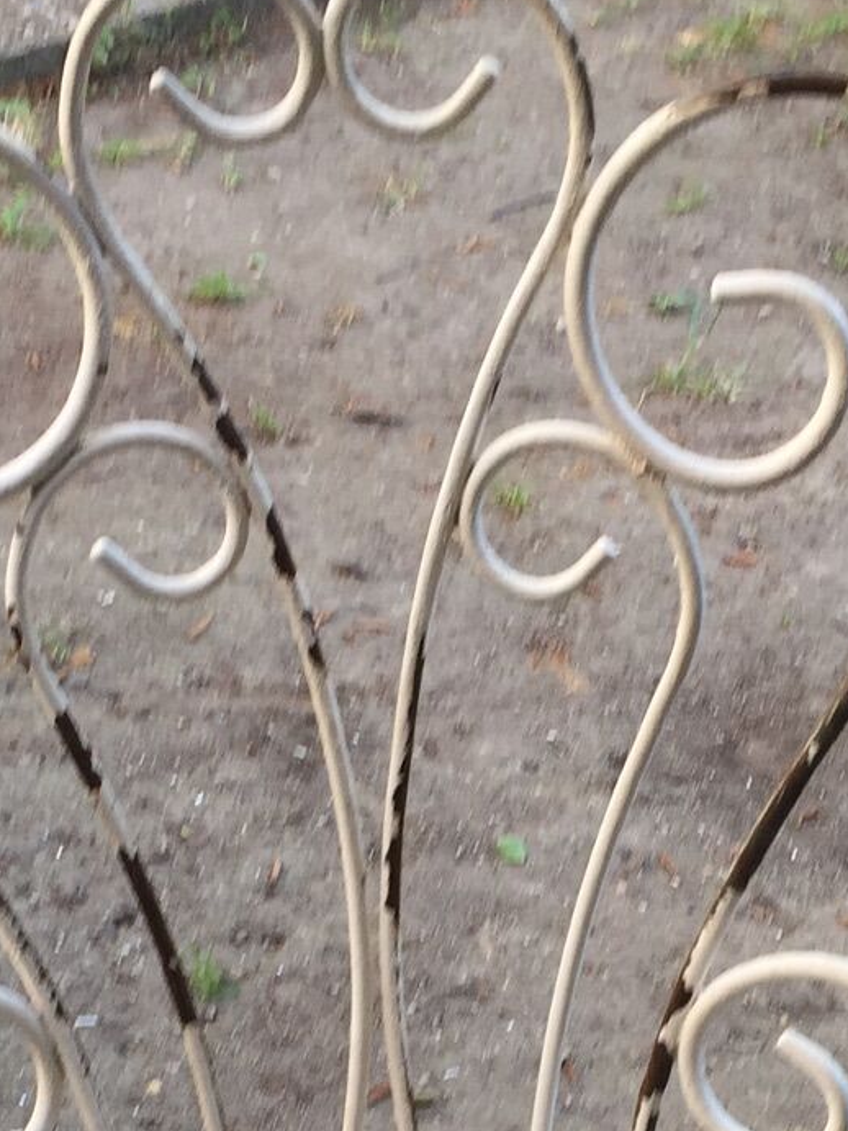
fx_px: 2810
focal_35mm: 86
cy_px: 1160
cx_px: 442
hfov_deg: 17.2
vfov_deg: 21.8
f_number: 2.2
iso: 40
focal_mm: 4.15
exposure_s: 1/50
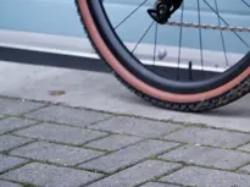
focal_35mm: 188
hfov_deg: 9.9
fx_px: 1355
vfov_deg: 7.7
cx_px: 461
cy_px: -126
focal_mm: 50
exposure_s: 1/500
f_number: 3.5
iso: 500
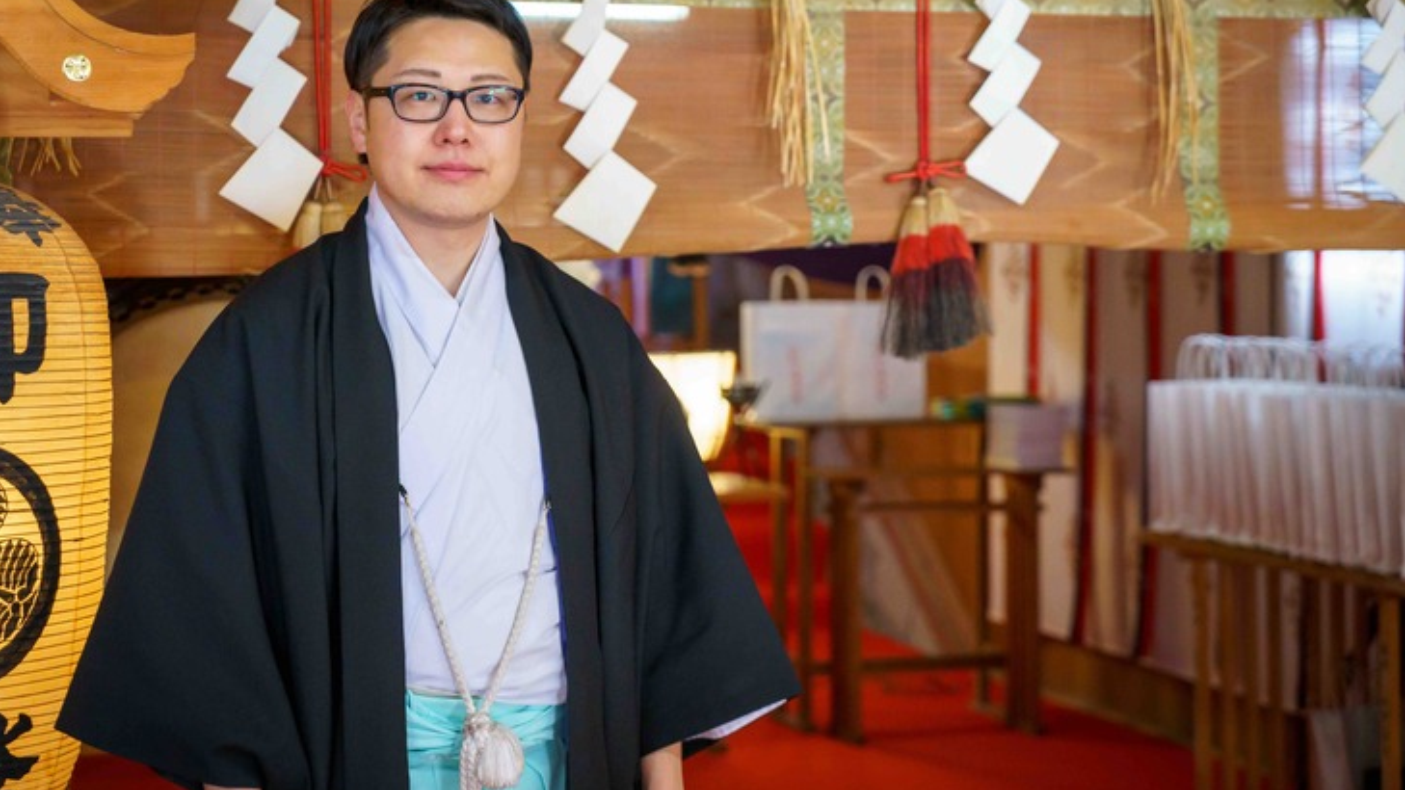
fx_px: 2757
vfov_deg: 16.3
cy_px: 330
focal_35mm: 74
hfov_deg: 28.6
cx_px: 698
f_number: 4
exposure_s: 1/80
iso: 2000
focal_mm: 70
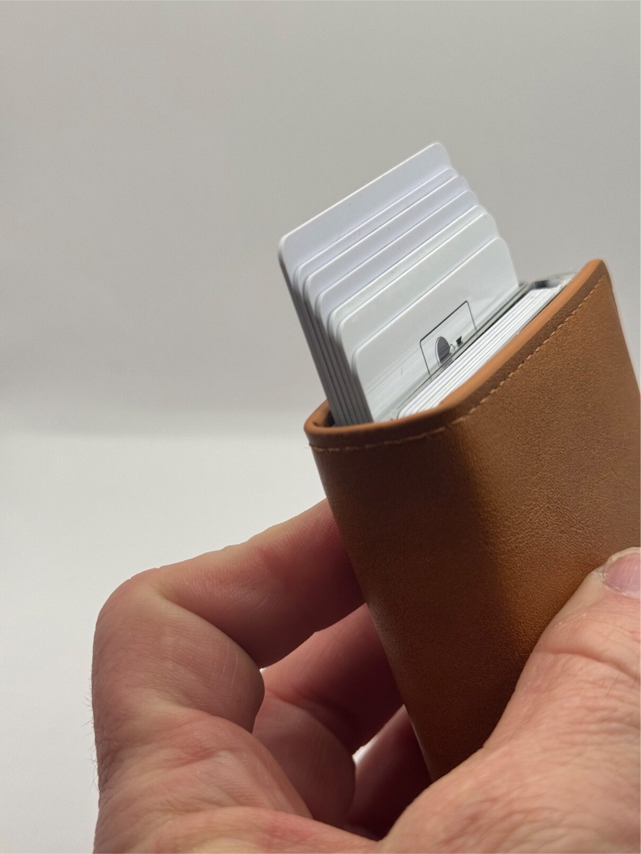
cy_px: 427
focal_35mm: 48
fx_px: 1185
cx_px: 320
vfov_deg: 39.7
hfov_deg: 30.3
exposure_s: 1/952
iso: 64
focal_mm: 6.76
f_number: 1.78
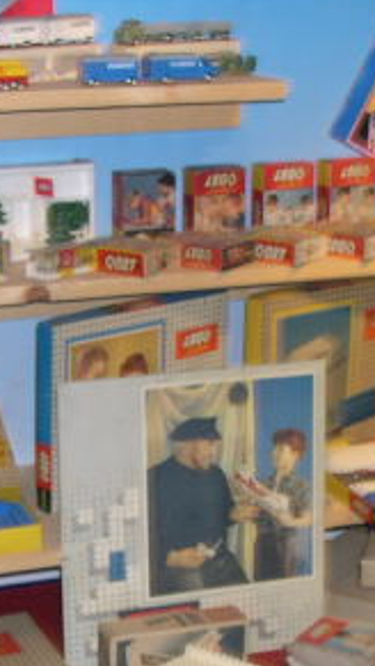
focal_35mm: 91
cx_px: 167
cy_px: 451
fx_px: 1606
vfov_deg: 23.3
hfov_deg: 13.3
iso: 100
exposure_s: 1/60
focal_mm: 8
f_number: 2.8
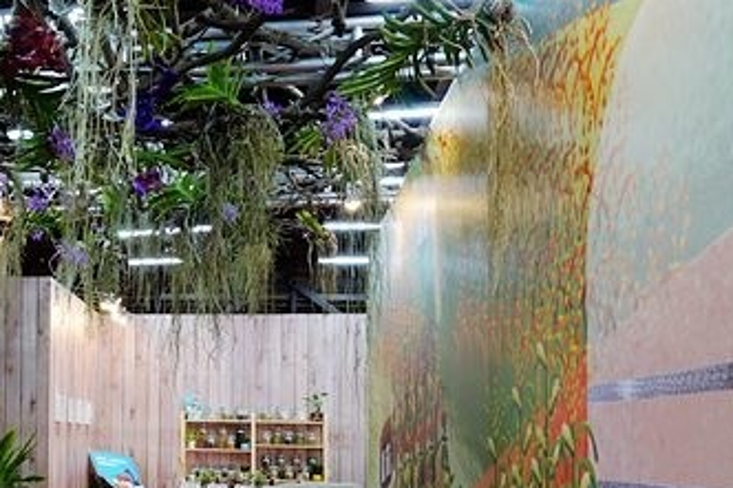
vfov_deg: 28.2
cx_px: 99
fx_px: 956
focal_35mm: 47
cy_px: 370
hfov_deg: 39.5
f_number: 2.8
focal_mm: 9
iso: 160
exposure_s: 1/30
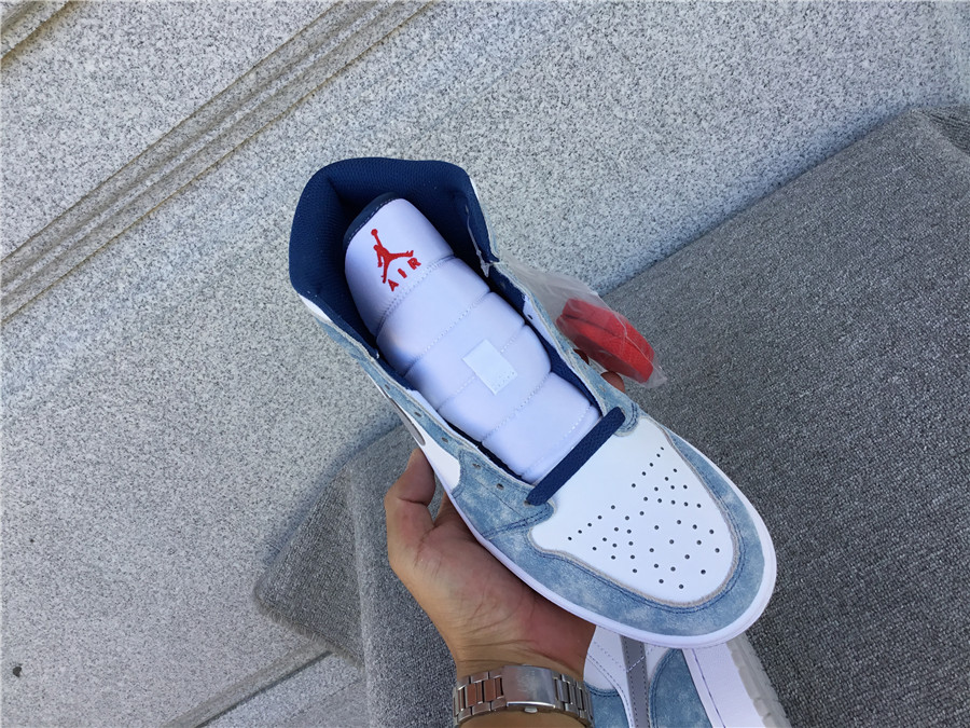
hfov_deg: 58.4
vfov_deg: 45.4
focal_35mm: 31
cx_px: 485
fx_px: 869
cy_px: 364
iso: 25
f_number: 2.4
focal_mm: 3.3
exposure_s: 1/191
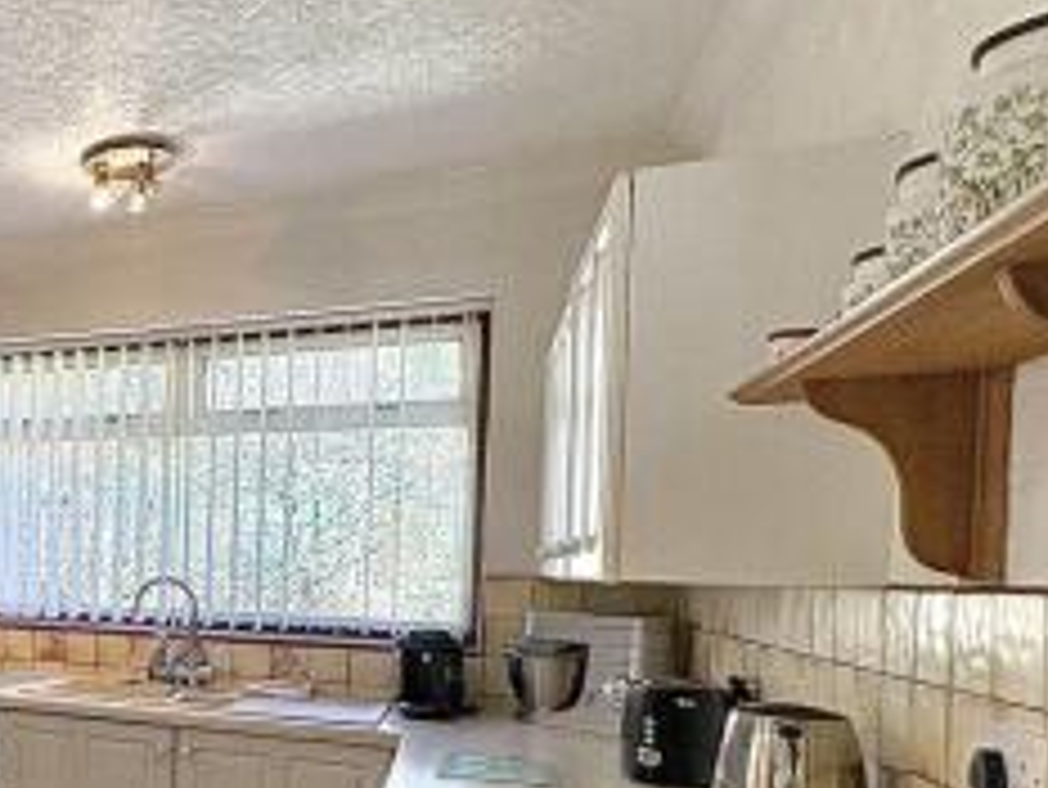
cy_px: 574
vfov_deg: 39.8
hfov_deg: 39.5
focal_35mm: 35
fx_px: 1060
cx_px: -182
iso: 100
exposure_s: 1/110
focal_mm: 2.22
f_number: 2.2
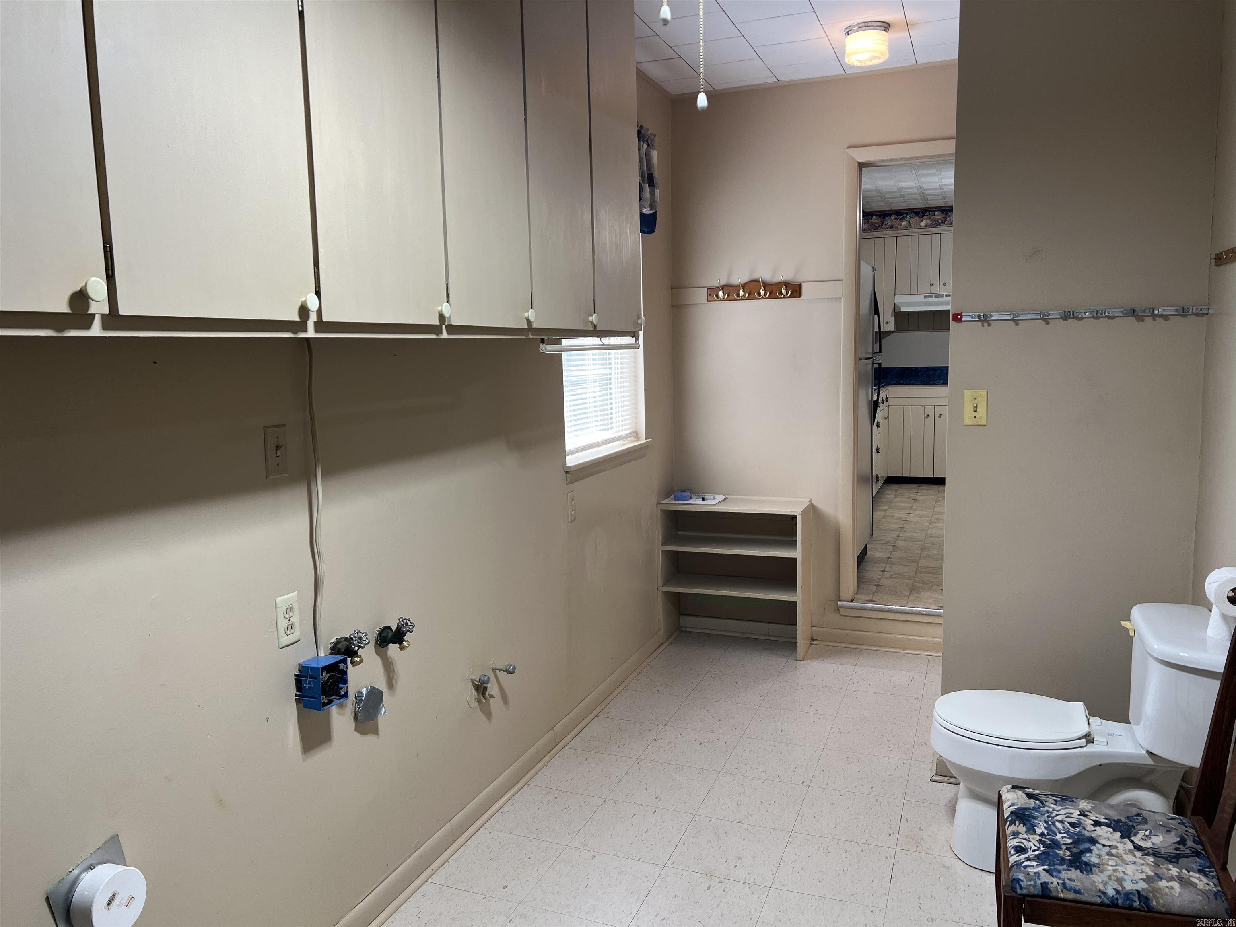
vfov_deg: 53.1
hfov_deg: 67.3
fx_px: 928
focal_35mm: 26
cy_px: 464
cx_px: 618
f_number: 1.5
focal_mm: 5.7
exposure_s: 1/120
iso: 40
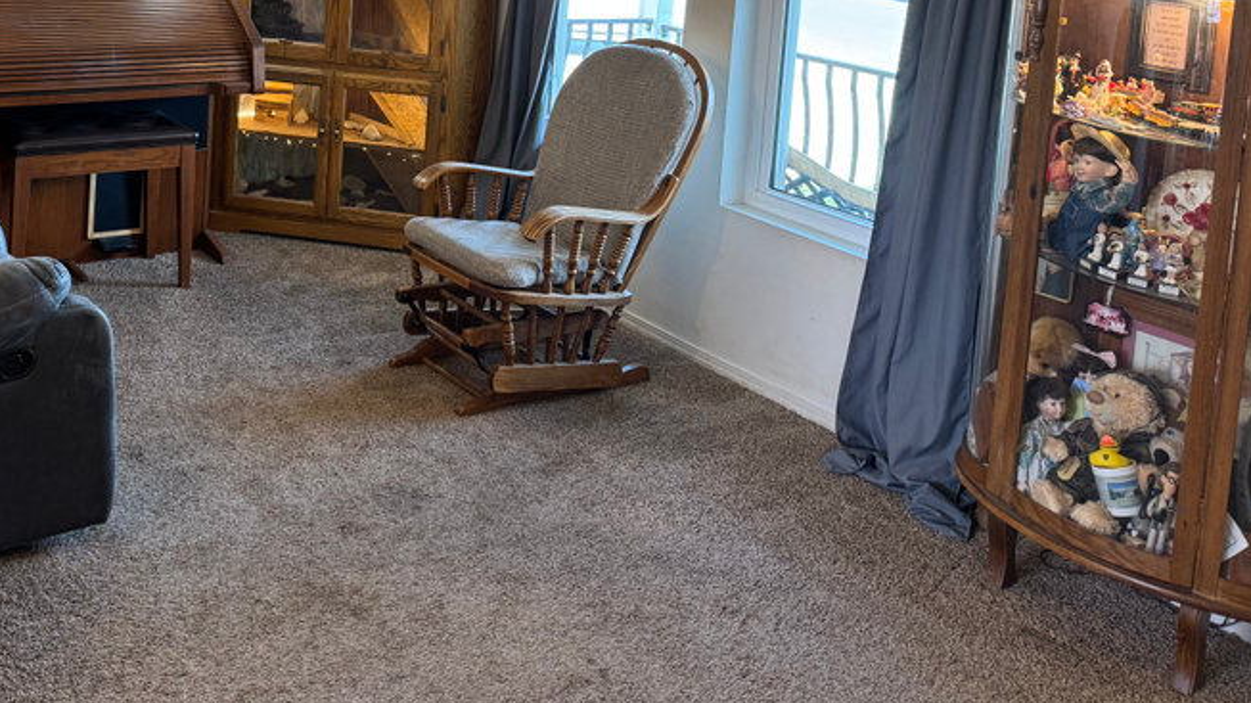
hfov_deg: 48.0
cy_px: -2
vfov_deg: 27.3
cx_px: 349
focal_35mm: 41
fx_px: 1360
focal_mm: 6.76
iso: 125
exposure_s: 1/60
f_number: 1.78
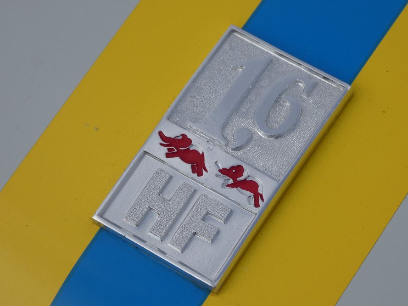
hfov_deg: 12.4
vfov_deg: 9.3
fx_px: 1874
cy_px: 173
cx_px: 224
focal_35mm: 159
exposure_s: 1/1000
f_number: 5.3
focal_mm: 24.7
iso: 80
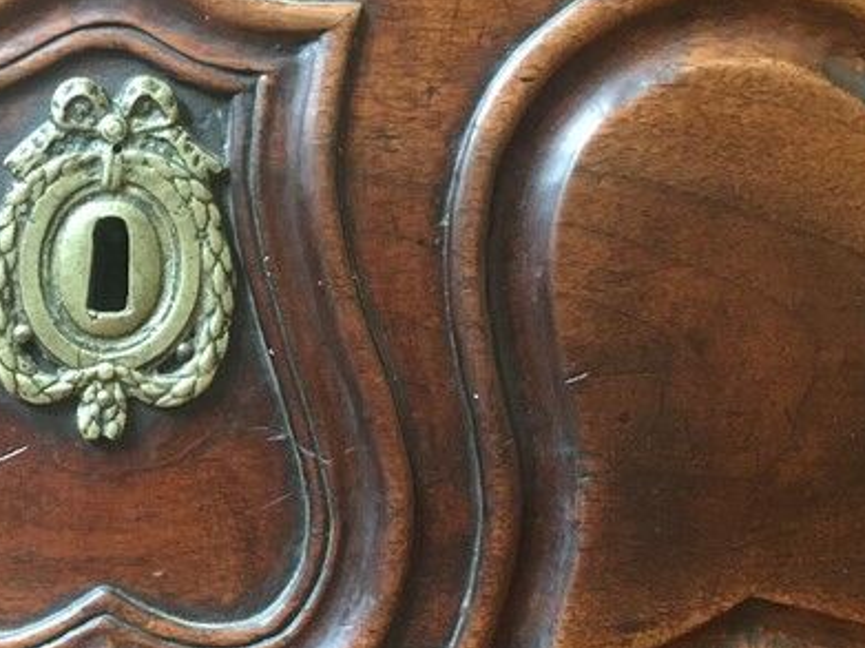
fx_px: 1899
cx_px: 106
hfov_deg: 25.0
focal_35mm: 76
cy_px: 522
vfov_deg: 19.2
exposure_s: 1/20
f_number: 2.2
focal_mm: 4.15
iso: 200
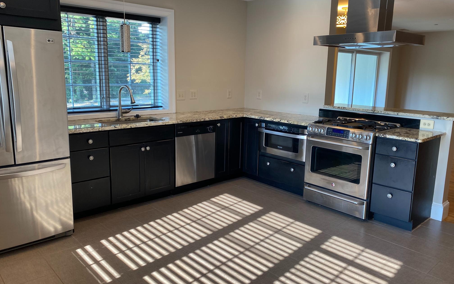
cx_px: 227
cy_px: 135
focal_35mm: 28
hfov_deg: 66.5
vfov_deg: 44.5
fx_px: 346
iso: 80
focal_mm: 4.25
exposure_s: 1/120
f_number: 1.8
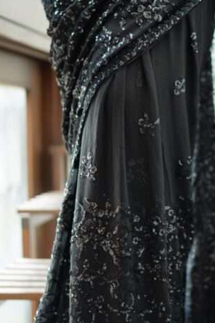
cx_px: 198
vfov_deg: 29.2
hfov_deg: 19.3
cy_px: 135
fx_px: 619
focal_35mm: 69
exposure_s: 1/320
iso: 320
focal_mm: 35
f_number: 1.4
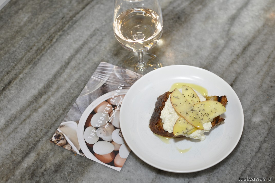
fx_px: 401
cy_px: 92
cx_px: 138
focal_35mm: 52
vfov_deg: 25.7
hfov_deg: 37.9
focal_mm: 35
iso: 200
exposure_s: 1/60
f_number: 4
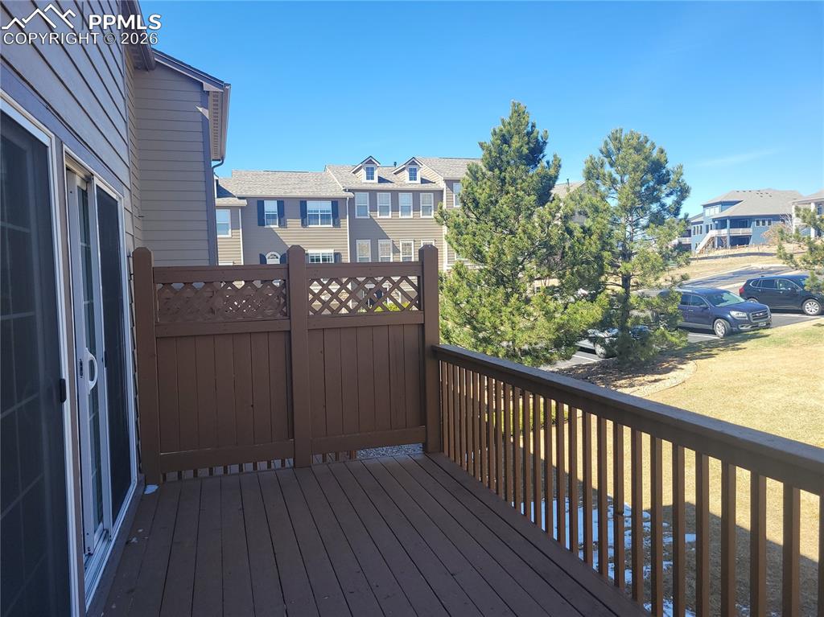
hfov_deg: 67.3
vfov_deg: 53.0
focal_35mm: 26
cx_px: 412
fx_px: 619
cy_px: 308
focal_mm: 5.4
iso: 40
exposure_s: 1/841
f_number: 1.8
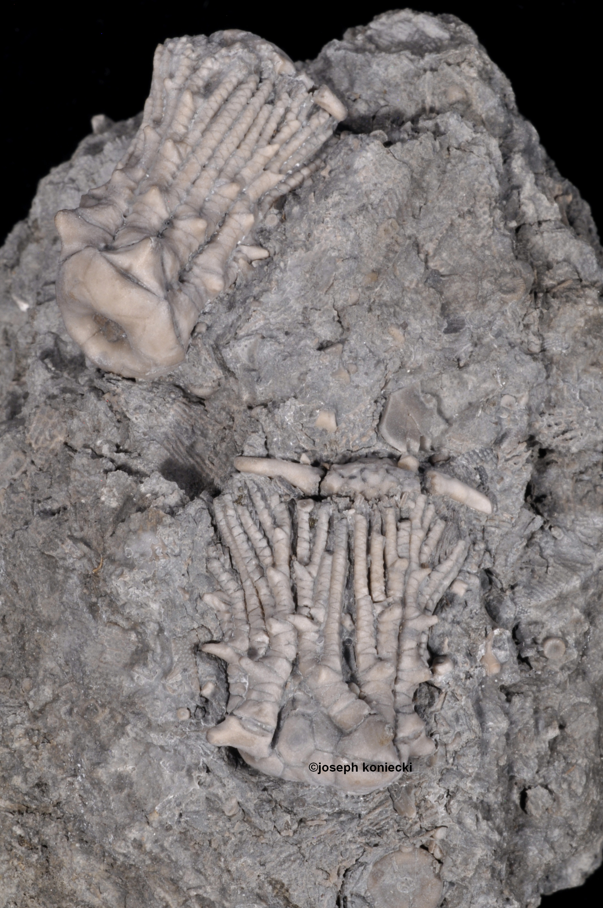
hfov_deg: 15.2
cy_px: 454
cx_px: 302
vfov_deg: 22.6
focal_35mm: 90
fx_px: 2267
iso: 200
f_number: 40
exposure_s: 1/5
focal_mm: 60
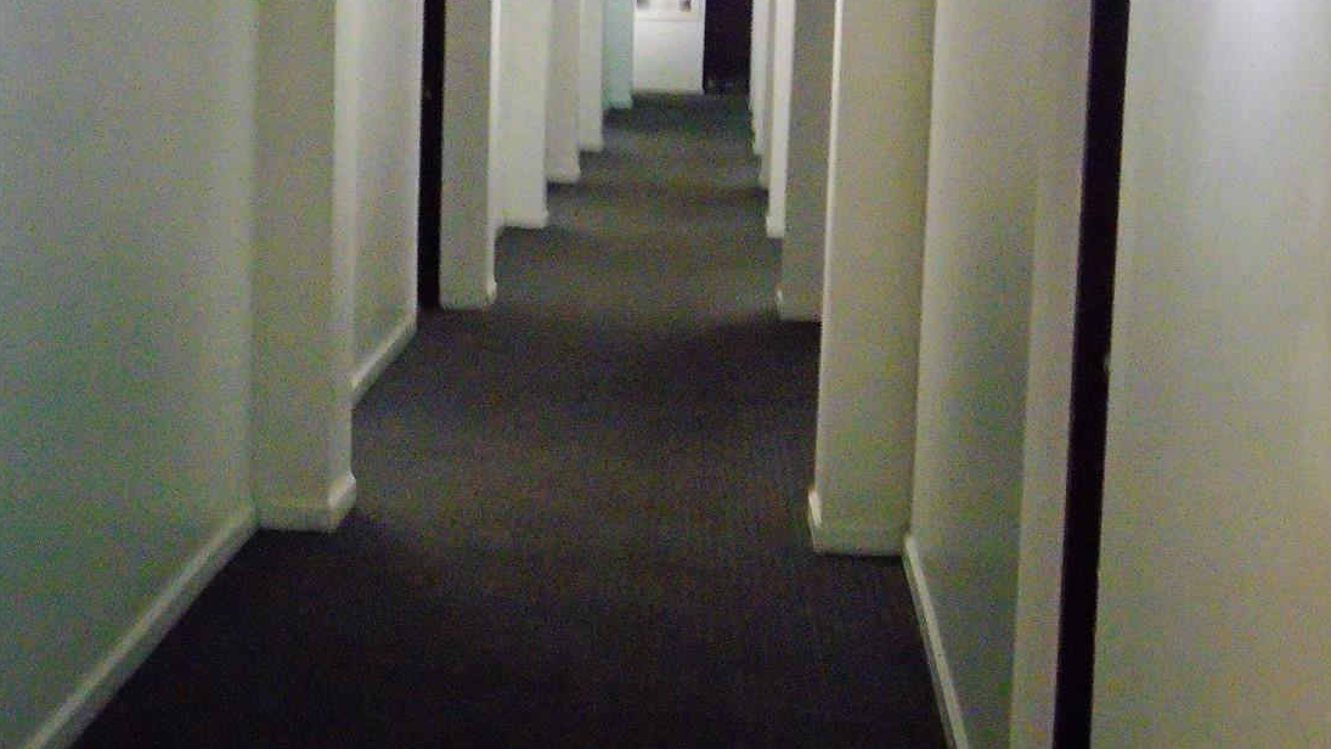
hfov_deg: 26.9
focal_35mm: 78
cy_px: 323
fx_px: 2753
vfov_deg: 15.5
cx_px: 385
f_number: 4.5
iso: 800
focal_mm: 8.7
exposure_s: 1/15
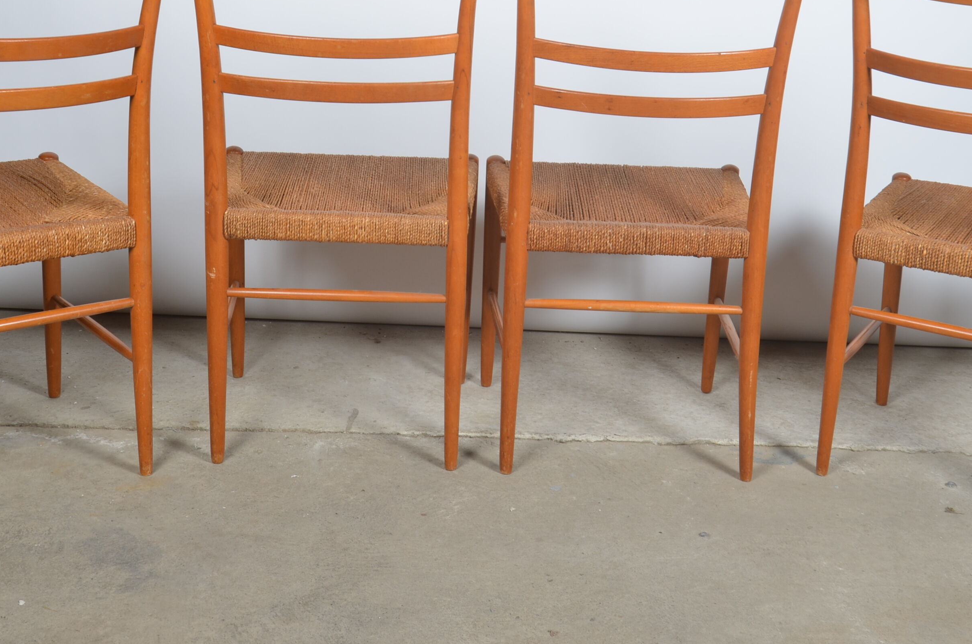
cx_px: 473
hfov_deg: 42.8
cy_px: 179
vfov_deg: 28.8
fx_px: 1240
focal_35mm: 46
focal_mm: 20
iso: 100
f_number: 11
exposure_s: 1/125
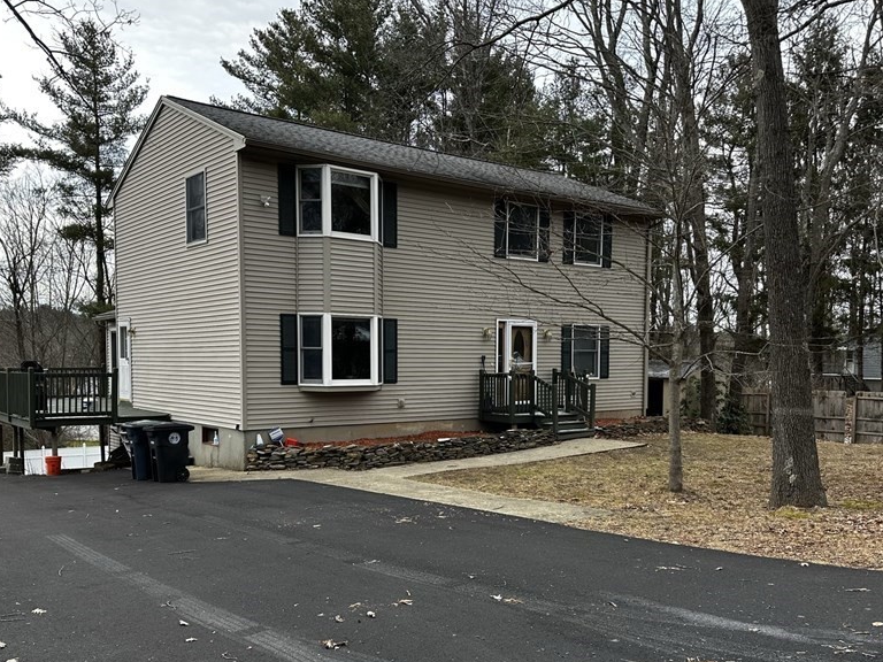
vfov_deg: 43.9
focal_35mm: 32
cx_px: 425
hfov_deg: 56.8
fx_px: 816
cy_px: 401
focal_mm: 6.86
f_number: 1.78
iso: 80
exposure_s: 1/287
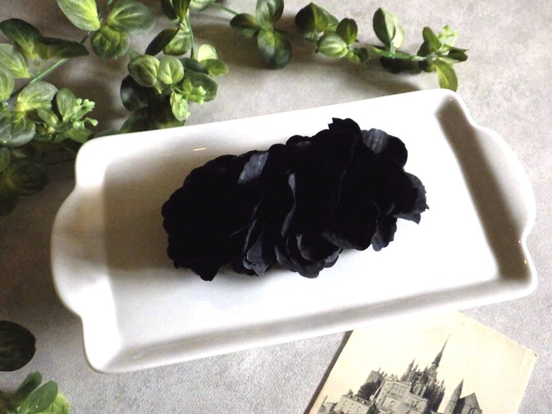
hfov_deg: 54.0
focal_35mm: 34
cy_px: 207
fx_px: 542
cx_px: 276
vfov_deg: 41.8
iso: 1600
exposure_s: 1/50
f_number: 3.8
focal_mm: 6.1
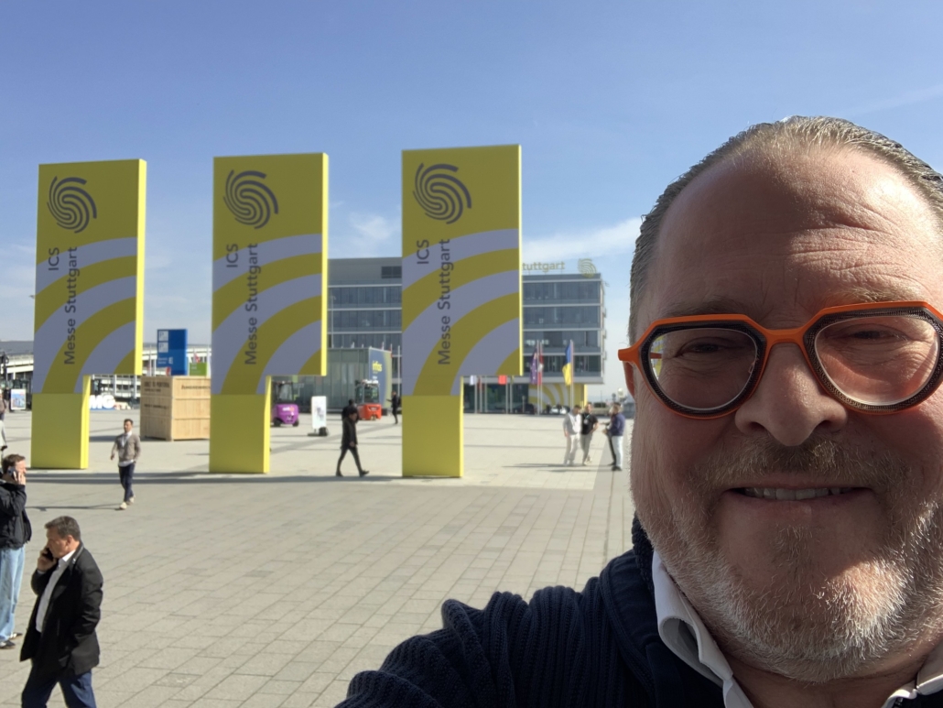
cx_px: 472
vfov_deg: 44.2
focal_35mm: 32
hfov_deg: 56.8
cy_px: 354
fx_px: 872
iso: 16
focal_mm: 2.87
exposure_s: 1/357
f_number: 2.2
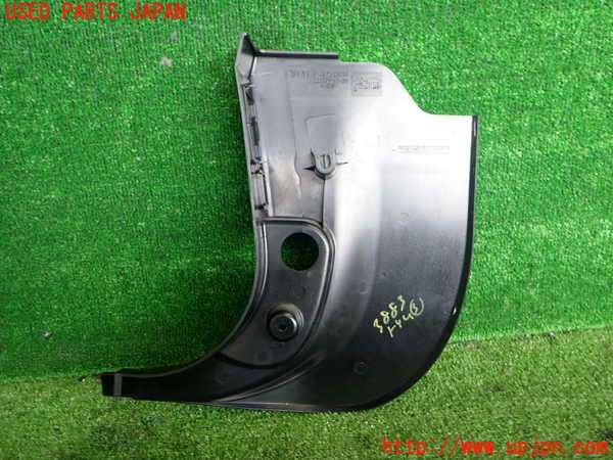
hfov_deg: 60.0
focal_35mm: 30
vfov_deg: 46.8
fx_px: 531
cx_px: 306
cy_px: 230
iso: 200
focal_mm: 5.4
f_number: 2.3
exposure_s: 1/50
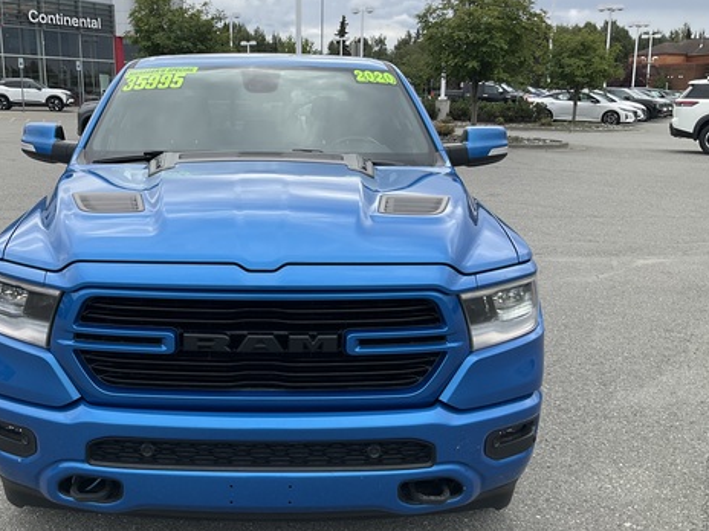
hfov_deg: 46.4
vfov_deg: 35.9
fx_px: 819
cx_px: 263
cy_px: 284
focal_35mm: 40
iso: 25
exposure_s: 1/1098
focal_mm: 3
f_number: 1.8
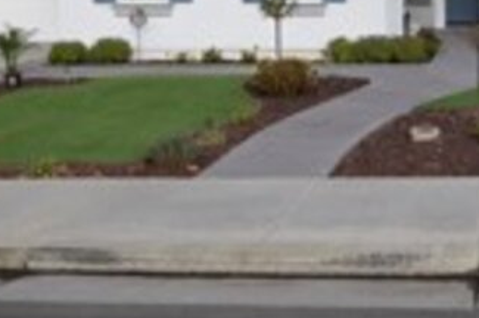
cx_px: 388
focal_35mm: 58
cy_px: 37
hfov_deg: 33.3
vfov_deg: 22.7
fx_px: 775
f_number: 8
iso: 200
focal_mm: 15
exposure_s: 1/500
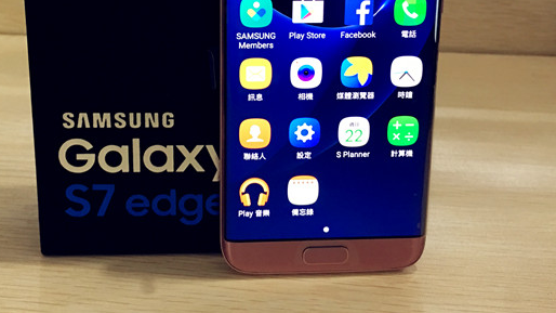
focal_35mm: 43
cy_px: 31
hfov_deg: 47.1
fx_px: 634
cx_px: 225
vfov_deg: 26.8
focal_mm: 4.15
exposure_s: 1/10
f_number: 2.2
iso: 80
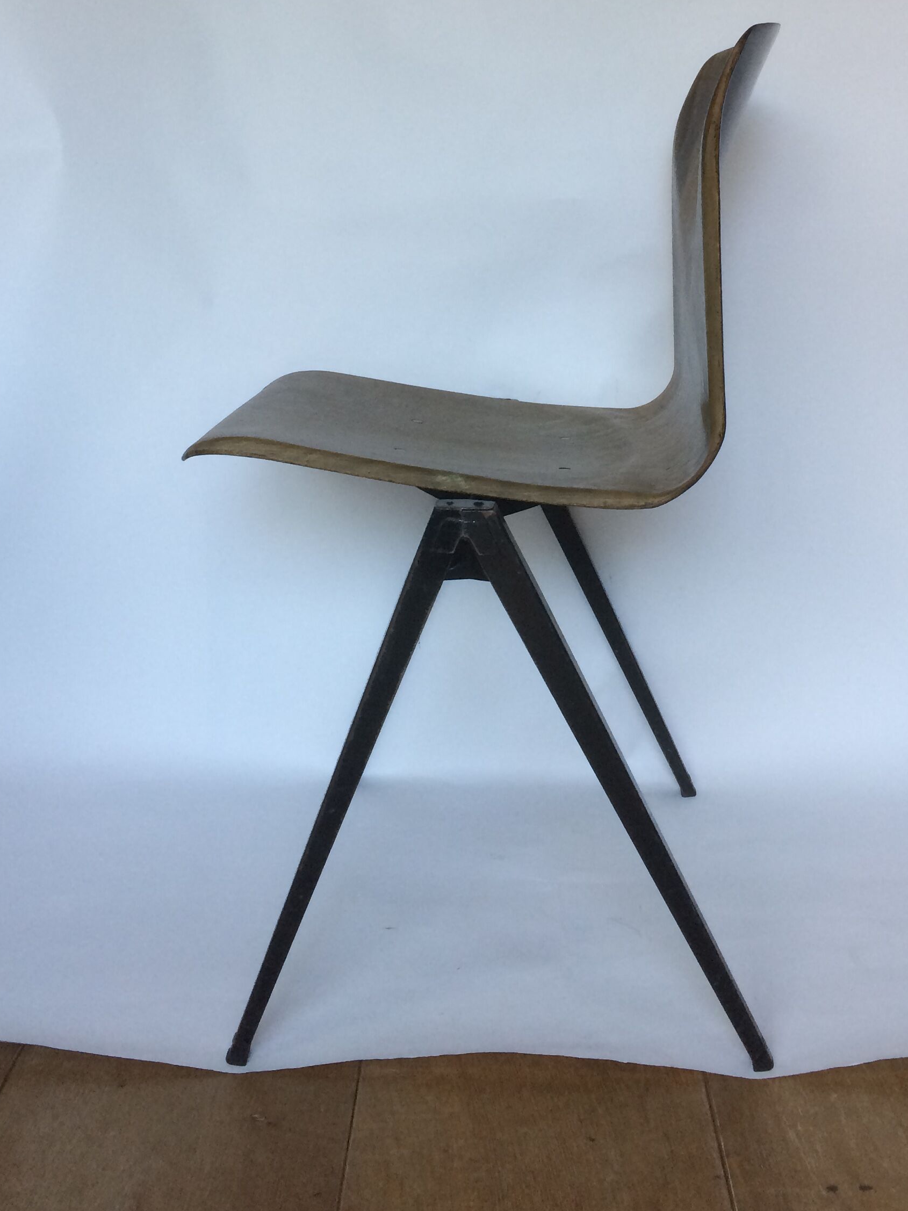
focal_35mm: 42
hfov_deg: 34.3
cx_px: 512
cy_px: 381
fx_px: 1469
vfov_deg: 44.0
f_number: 2.2
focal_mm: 4.15
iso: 40
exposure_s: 1/33
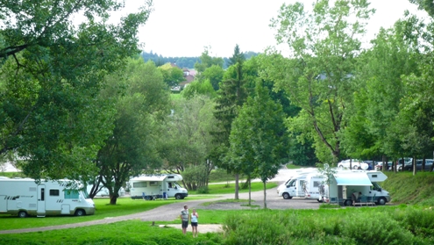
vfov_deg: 15.7
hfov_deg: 27.5
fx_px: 887
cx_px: 216
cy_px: 159
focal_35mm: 77
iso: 100
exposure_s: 1/80
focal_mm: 12.2
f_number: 4.9
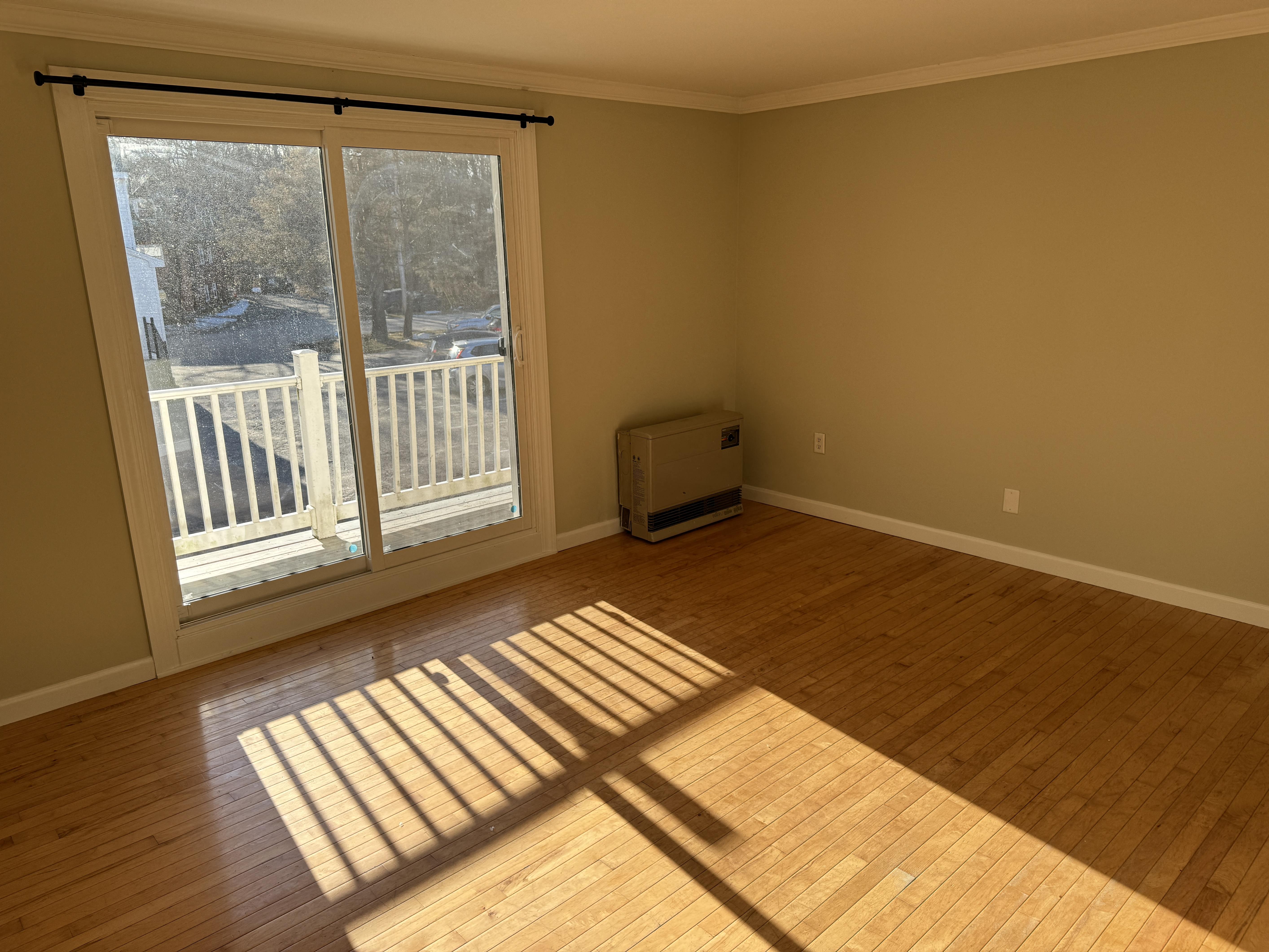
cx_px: 634
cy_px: 476
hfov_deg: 71.6
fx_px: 880
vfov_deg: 56.8
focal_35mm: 24
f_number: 1.78
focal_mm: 6.86
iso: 80
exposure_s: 1/364
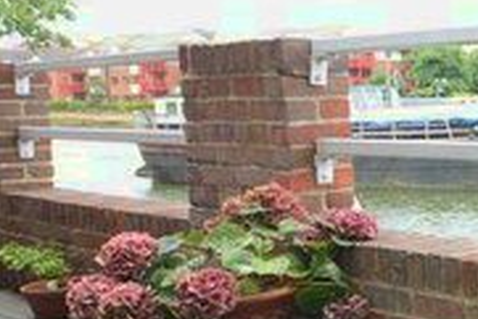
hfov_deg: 24.7
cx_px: 753
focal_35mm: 58
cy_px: 123
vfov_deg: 23.4
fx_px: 771
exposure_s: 1/100
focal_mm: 10
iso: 125
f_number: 4
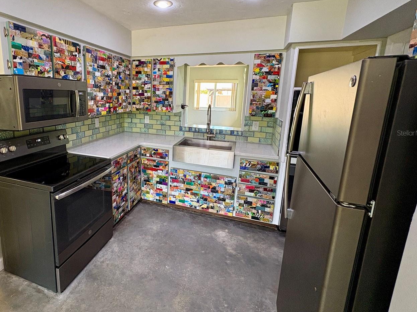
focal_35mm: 18
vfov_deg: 71.2
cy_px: 133
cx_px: 161
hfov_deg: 86.3
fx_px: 217
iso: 200
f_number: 2.2
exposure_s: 1/60
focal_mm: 2.22
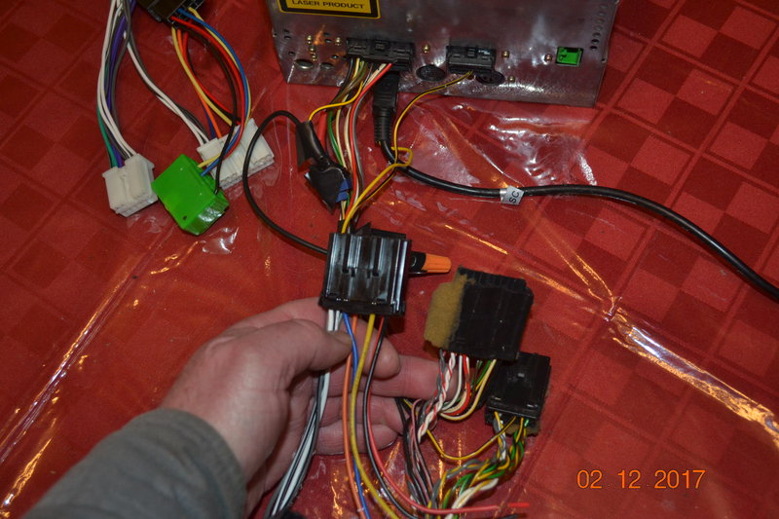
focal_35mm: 48
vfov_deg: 28.1
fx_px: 1038
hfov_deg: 41.1
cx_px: 390
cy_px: 260
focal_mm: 32
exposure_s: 1/30
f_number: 4.8
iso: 800
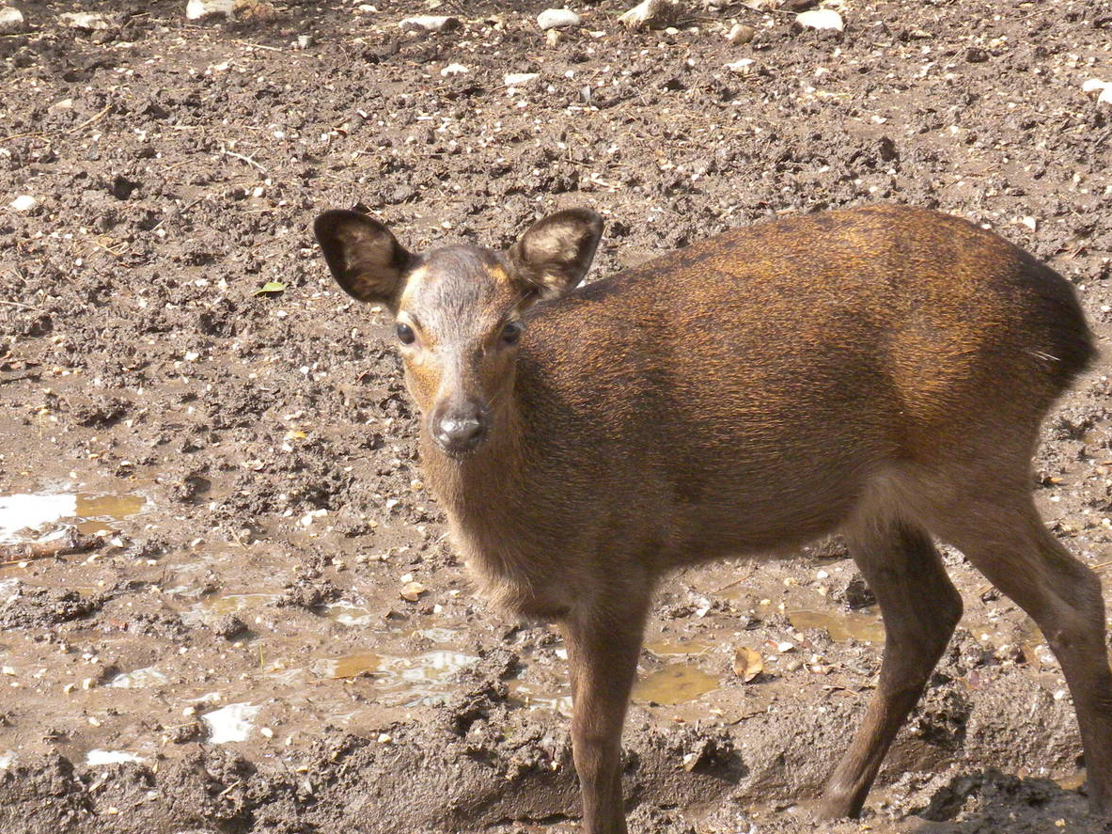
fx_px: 5171
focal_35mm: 161
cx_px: 542
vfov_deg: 9.2
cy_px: 555
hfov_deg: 12.3
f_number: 5.1
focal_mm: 21
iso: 317
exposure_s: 1/464
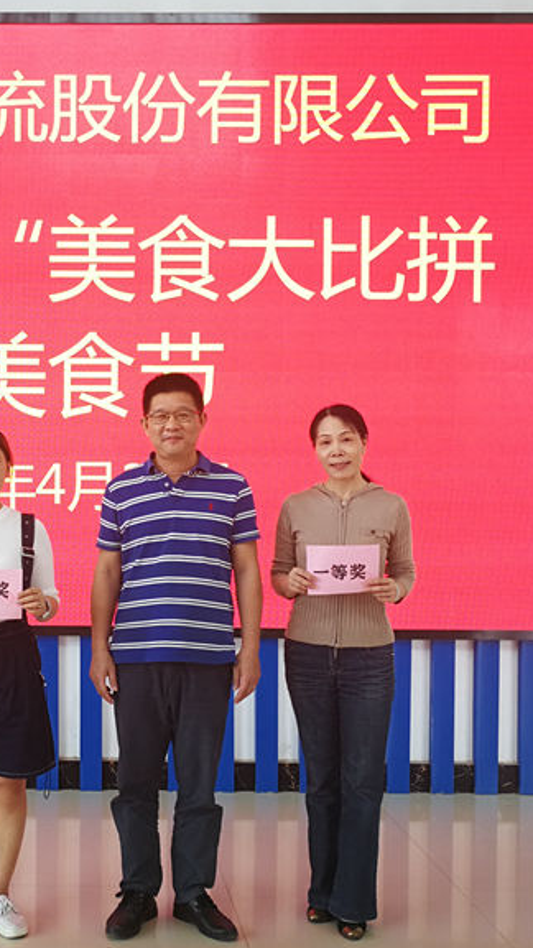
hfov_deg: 25.2
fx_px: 1156
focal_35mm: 46
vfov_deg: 44.5
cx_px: 58
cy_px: 519
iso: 50
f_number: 2.2
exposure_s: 1/50
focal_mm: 3.95
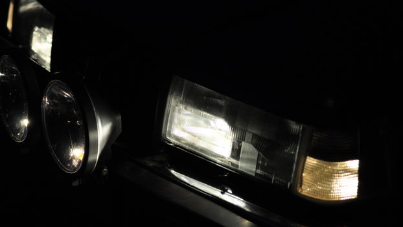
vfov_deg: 10.7
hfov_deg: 18.9
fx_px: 1208
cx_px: 202
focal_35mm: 113
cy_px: 133
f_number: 2.8
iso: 800
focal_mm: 70
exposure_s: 1/400
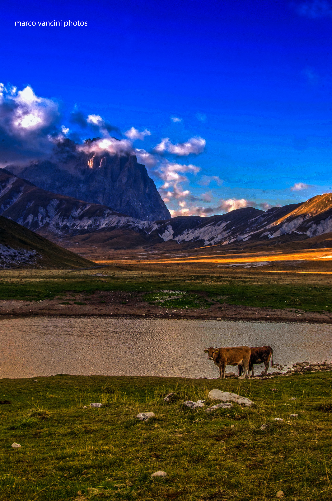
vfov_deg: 37.9
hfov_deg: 25.6
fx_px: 730
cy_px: 250
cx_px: 166
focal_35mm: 52
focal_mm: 35
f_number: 22
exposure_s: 1/40
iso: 640
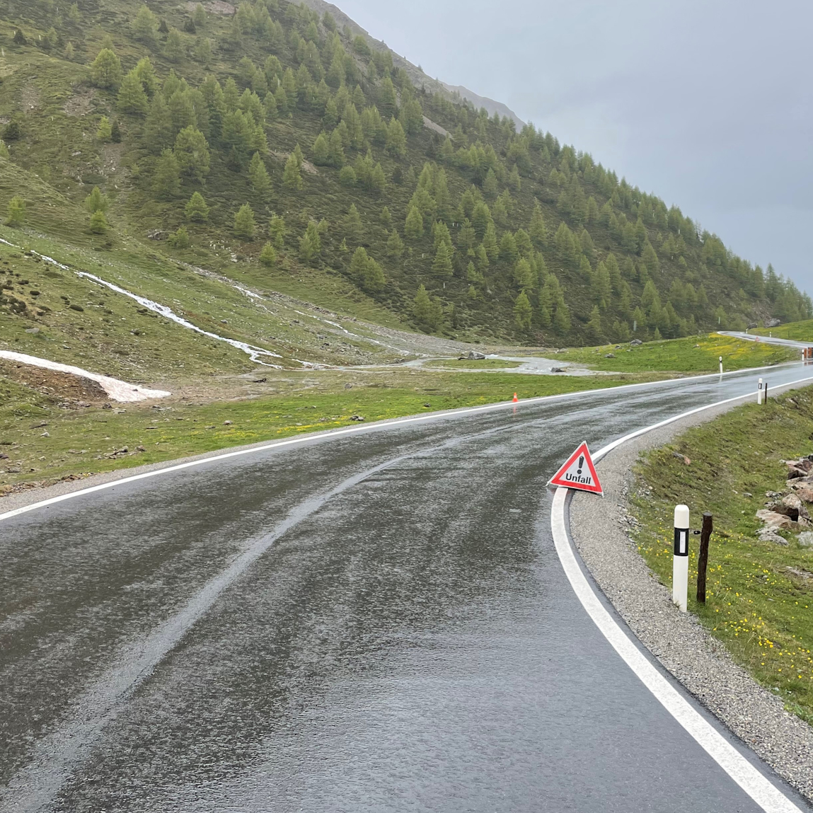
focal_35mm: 32
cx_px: 354
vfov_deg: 51.1
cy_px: 405
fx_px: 850
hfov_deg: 51.0
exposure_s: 1/940
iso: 32
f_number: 1.6
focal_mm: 4.2
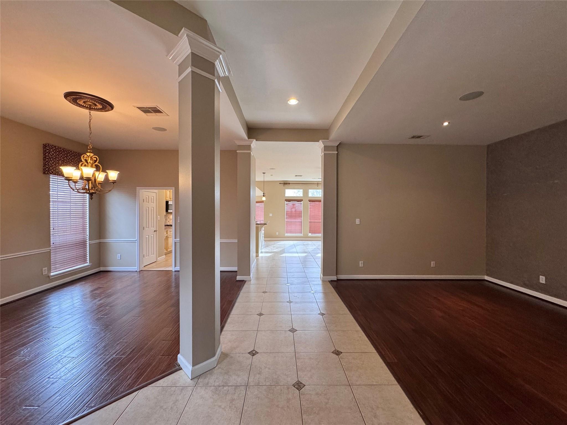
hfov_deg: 102.1
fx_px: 229
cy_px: 212
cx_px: 284
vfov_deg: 85.7
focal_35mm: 14
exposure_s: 1/120
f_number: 2.2
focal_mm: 2.22
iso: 250
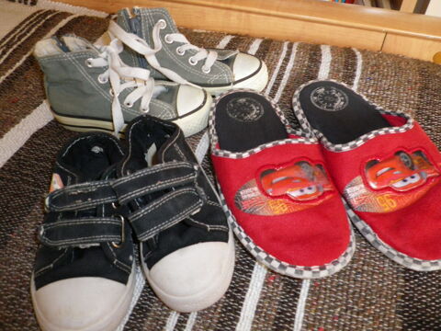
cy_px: 166
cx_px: 220
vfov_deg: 49.7
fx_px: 357
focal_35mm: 28
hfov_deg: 63.4
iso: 200
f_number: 2.6
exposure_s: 1/60
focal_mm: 4.9
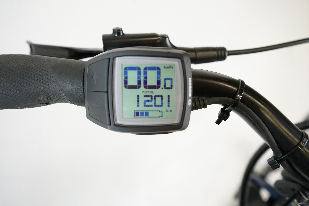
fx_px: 266
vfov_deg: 42.3
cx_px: 154
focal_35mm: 31
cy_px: 103
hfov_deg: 60.3
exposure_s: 1/200
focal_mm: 31
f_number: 5.6
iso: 2500
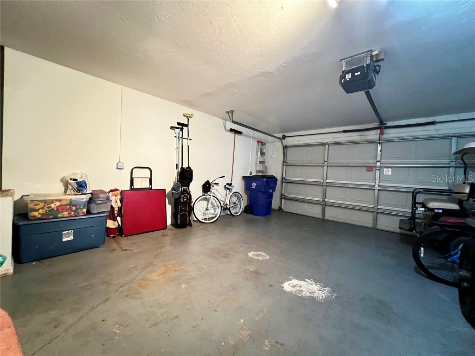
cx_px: 238
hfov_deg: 106.2
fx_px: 178
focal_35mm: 13
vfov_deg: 89.9
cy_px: 178
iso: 1000
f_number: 1.8
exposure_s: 1/30
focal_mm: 1.57
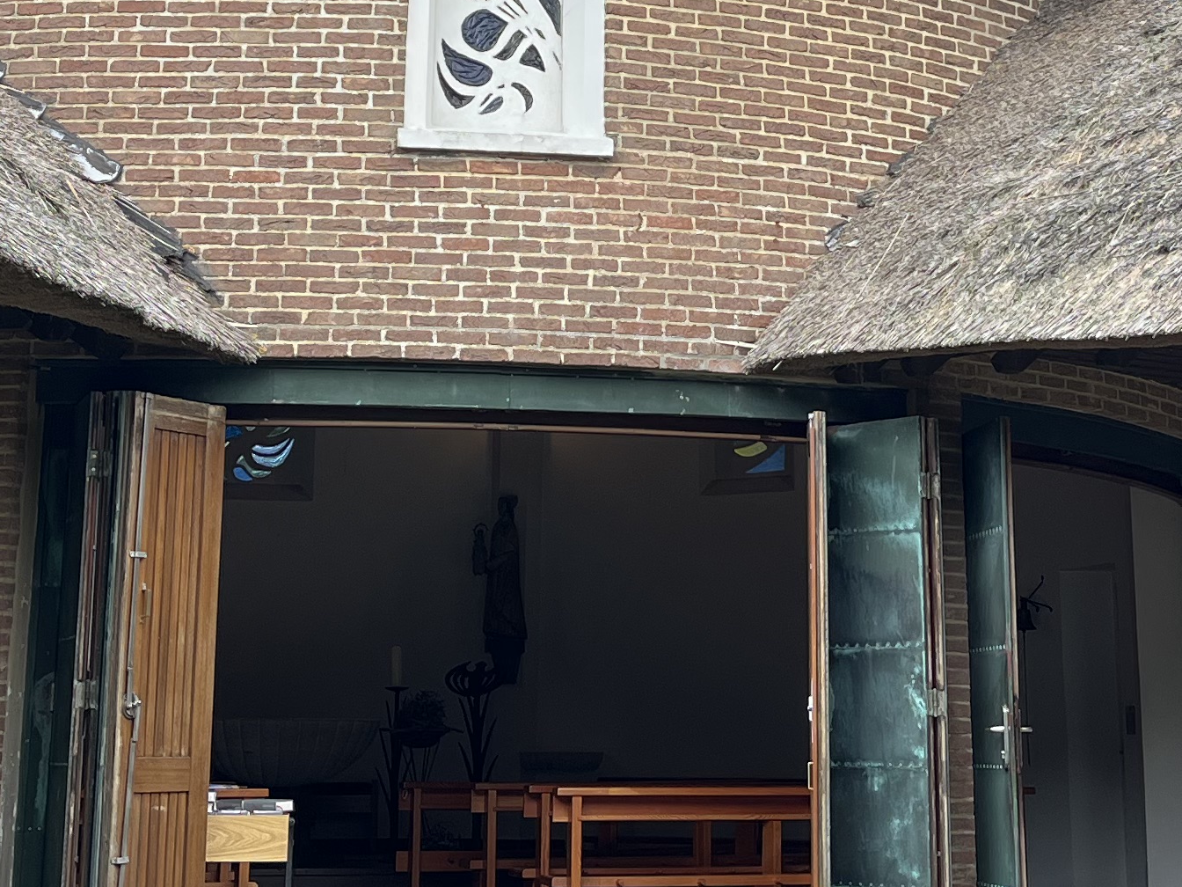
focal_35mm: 78
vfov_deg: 18.4
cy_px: -26
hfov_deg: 25.0
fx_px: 2663
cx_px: 668
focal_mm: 5.1
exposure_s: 1/435
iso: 50
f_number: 1.6
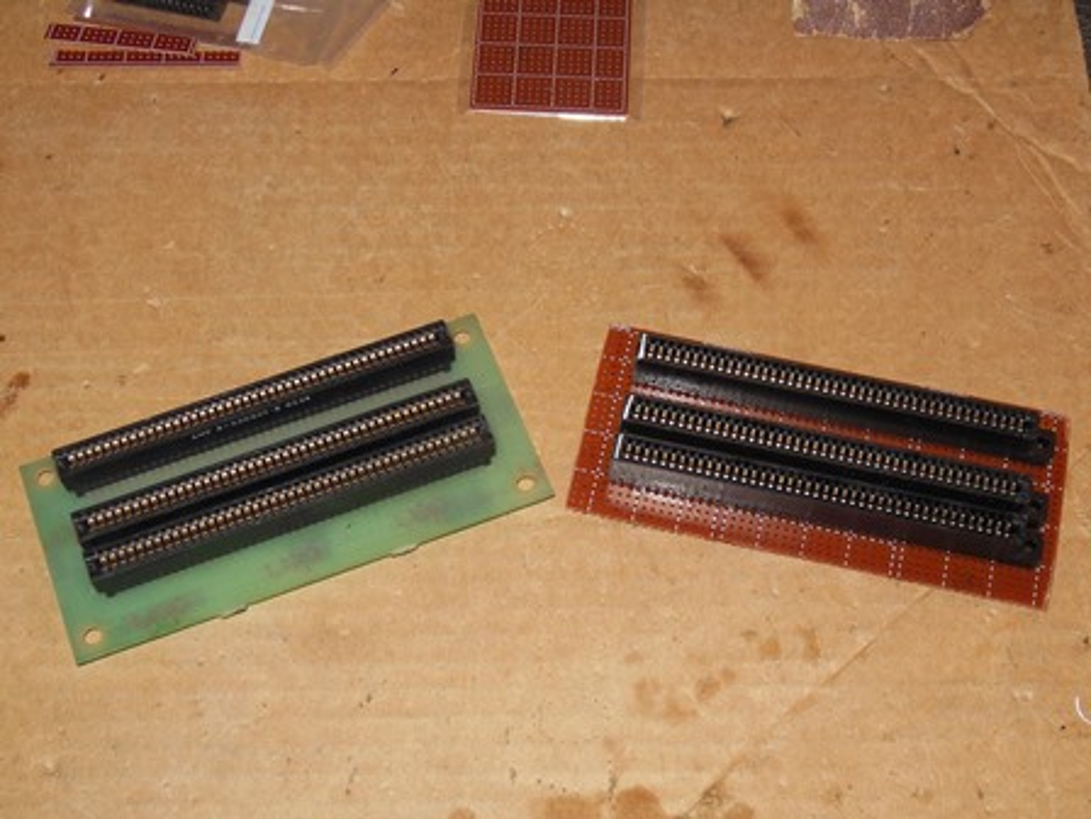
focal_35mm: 43
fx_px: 1355
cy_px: 410
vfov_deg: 33.6
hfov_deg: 43.9
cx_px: 546
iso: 125
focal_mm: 7.7
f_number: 3.8
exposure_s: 1/30
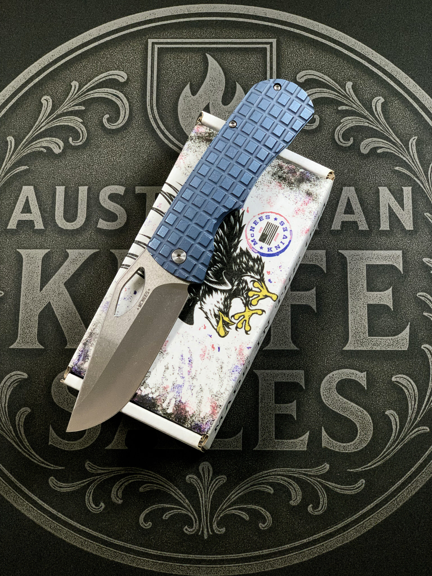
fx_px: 865
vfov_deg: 36.8
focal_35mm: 52
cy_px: 288
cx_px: 216
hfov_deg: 28.0
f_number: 2.4
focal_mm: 6
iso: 250
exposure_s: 1/60
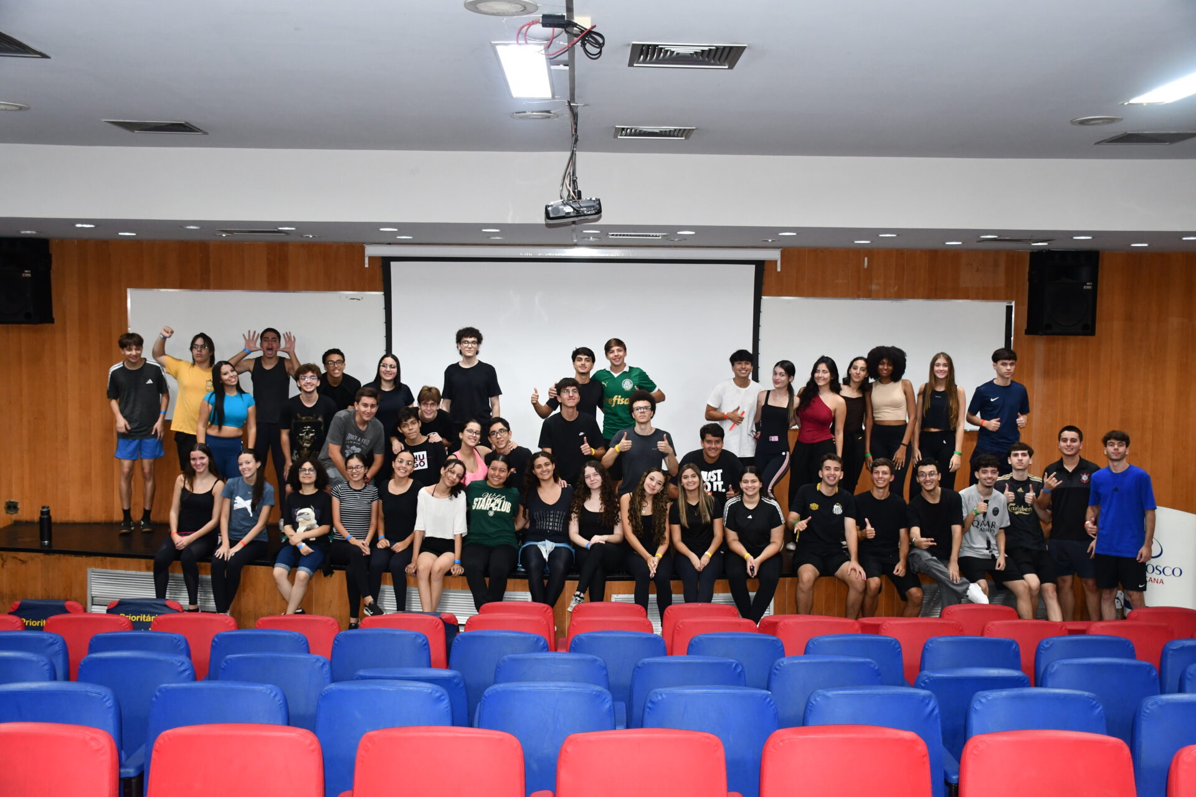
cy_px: 398
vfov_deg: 36.9
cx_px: 598
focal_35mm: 36
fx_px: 1196
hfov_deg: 53.1
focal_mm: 24
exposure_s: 1/60
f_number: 3.8
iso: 1250
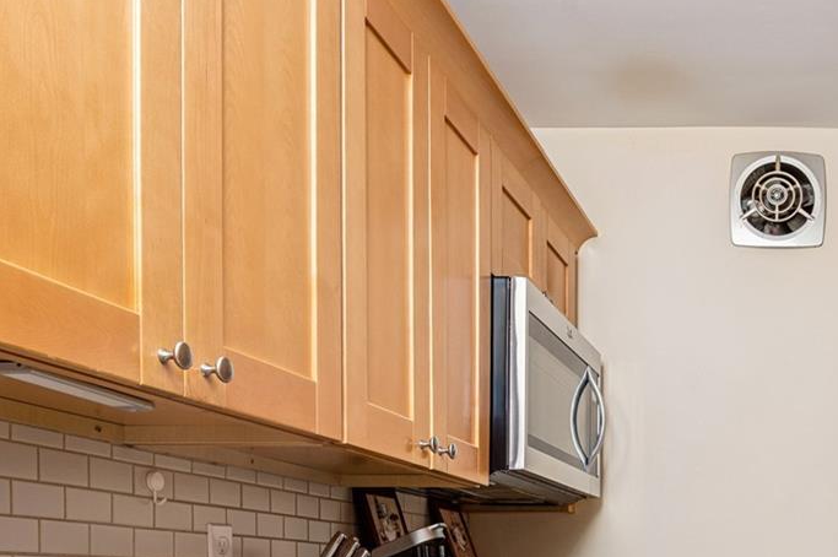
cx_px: 804
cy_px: 691
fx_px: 977
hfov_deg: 41.5
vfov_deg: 27.5
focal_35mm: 42
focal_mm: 14
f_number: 11
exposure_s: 1/30
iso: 200
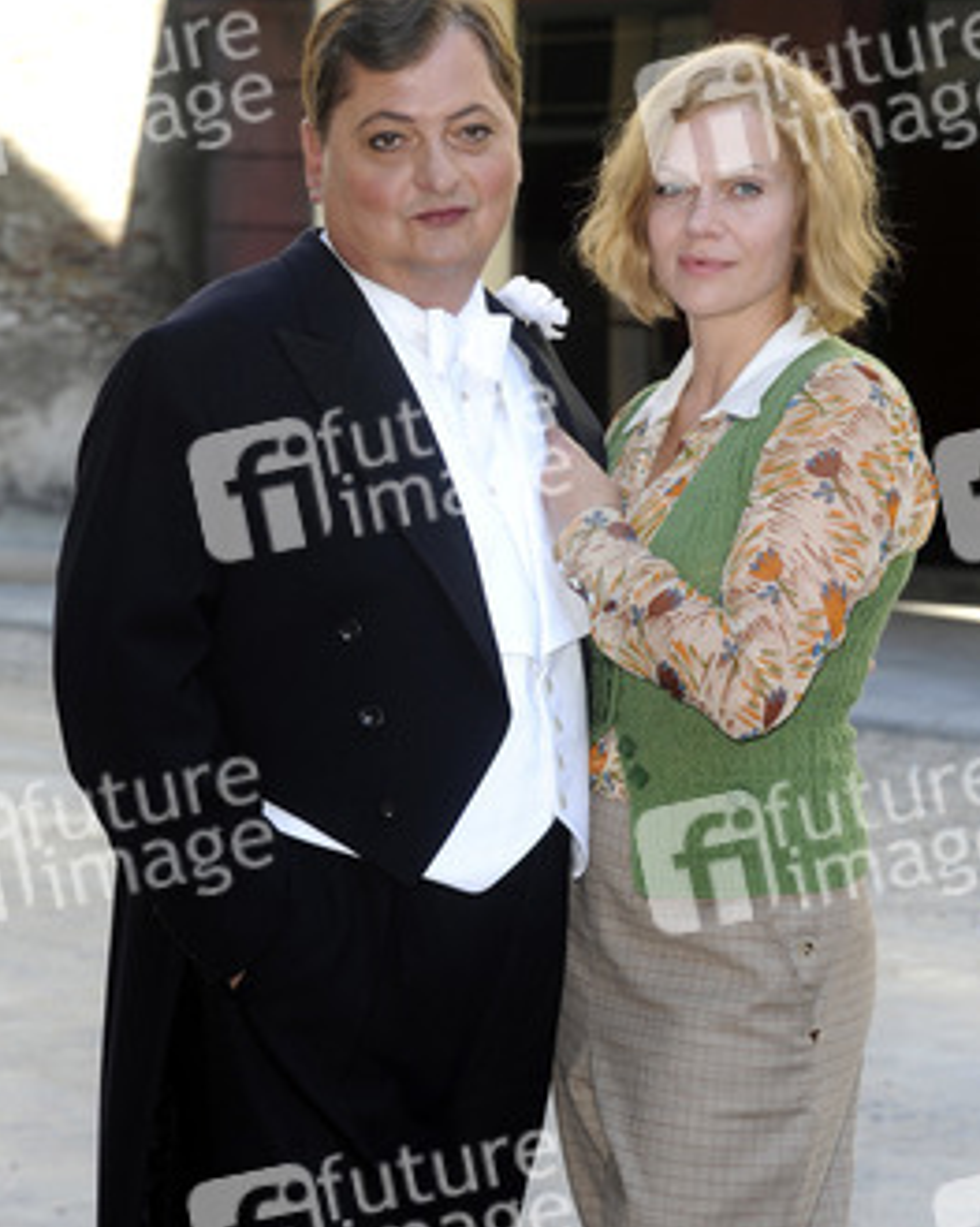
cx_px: 490
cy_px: 660
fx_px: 3518
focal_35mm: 97
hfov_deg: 15.9
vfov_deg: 19.8
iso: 320
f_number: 6.3
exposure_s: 1/160
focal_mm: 85
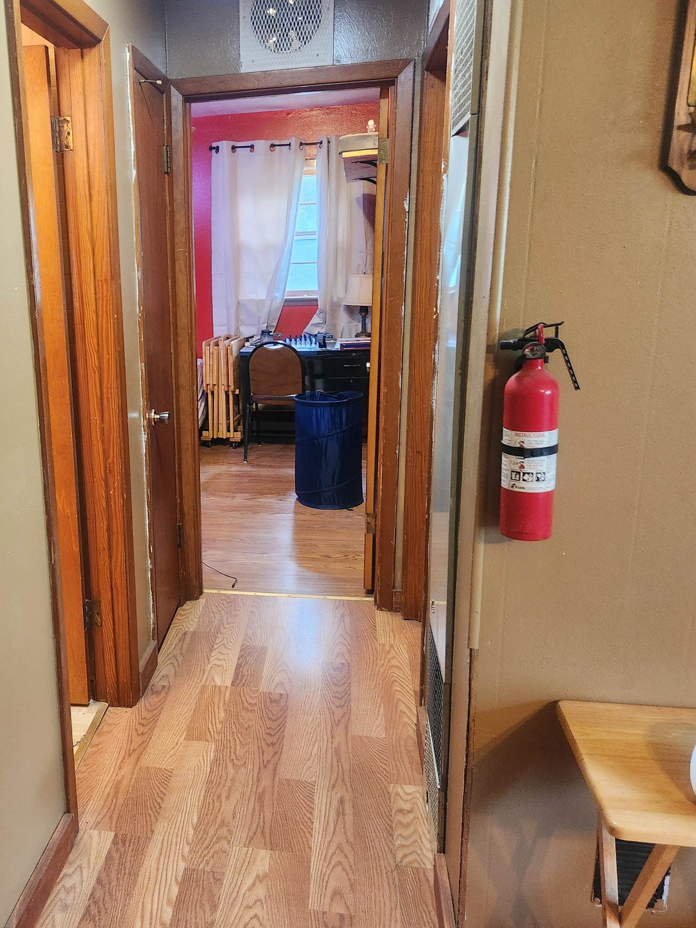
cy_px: 462
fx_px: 831
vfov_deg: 58.4
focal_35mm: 31
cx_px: 162
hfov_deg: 43.8
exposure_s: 1/60
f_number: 1.8
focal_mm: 5.4
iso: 640
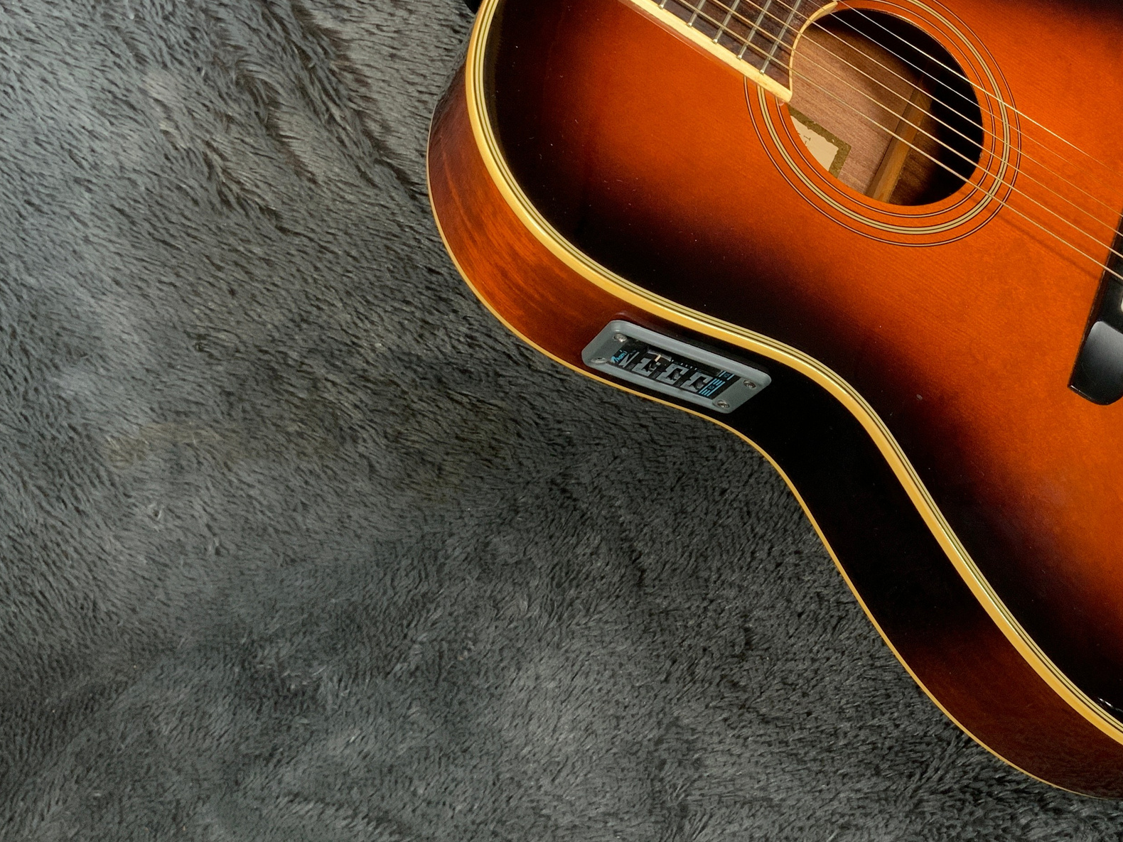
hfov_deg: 39.0
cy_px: 285
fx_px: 1525
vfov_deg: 30.7
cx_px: 883
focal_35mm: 47
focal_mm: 3
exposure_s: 1/78
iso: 64
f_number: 1.8
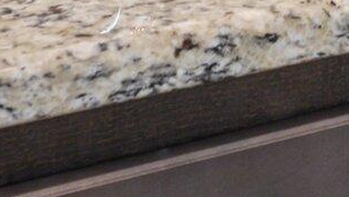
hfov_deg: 10.3
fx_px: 1861
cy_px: -486
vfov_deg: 5.5
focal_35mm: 201
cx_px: 574
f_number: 9
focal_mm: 29
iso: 320
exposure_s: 1/60
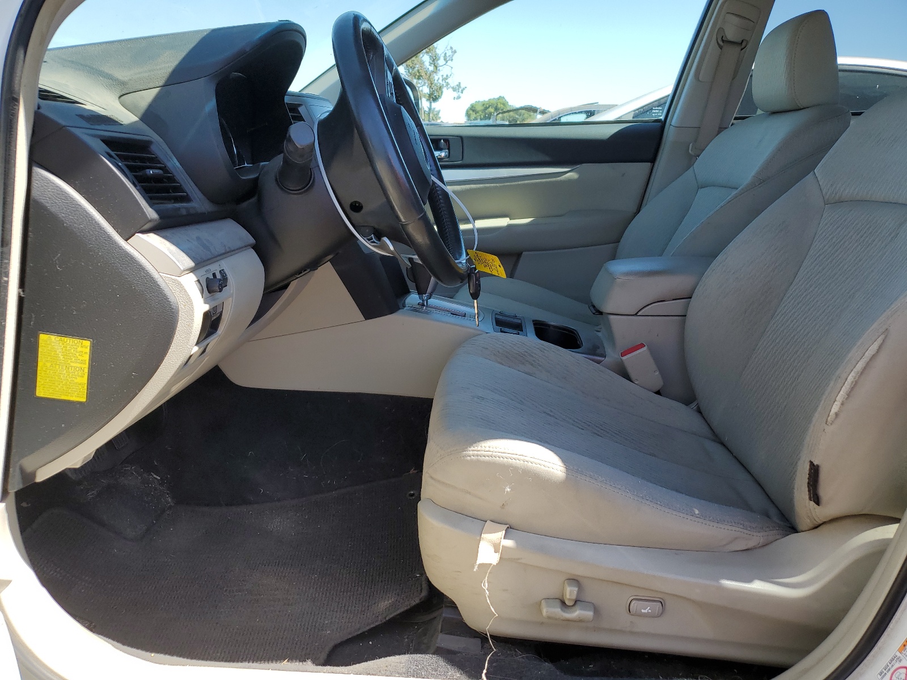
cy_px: 340
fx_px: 681
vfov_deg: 53.1
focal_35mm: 26
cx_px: 454
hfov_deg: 67.3
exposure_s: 1/769
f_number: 1.5
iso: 50
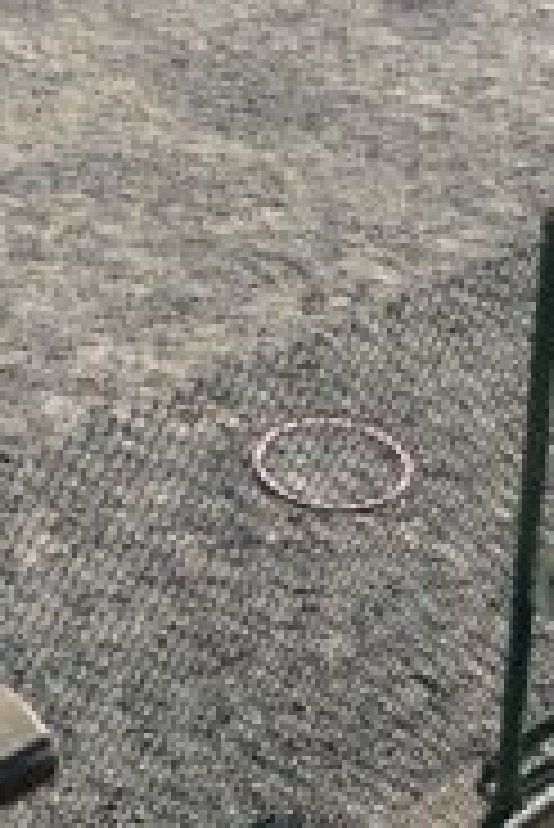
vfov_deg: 27.0
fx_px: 1659
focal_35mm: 72
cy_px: 76
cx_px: 99
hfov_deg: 18.8
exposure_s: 1/3058
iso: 80
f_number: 1.78
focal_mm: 6.86
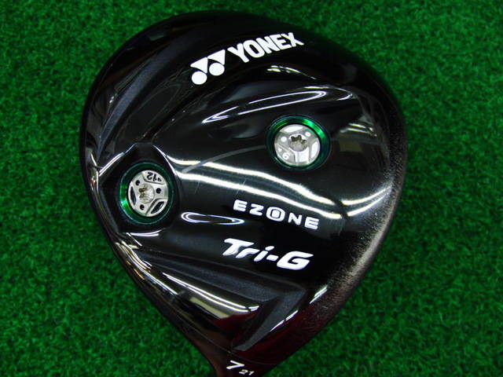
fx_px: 538
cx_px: 252
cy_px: 188
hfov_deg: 50.1
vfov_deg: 38.7
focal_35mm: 37
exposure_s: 1/80
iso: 400
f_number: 3.6
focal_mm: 6.42
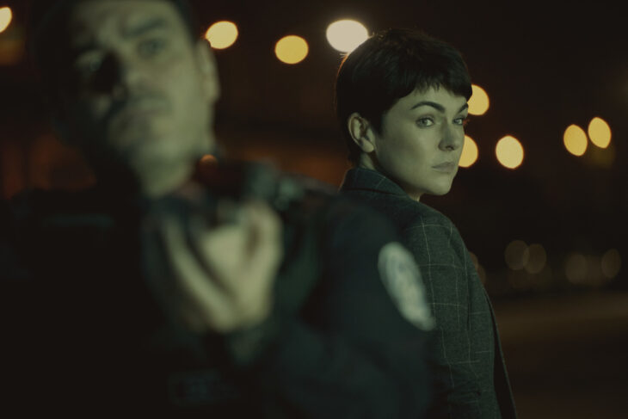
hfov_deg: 10.3
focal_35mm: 200
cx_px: 314
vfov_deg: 6.9
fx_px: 3489
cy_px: 210
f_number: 4
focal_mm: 200
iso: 5000
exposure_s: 1/50
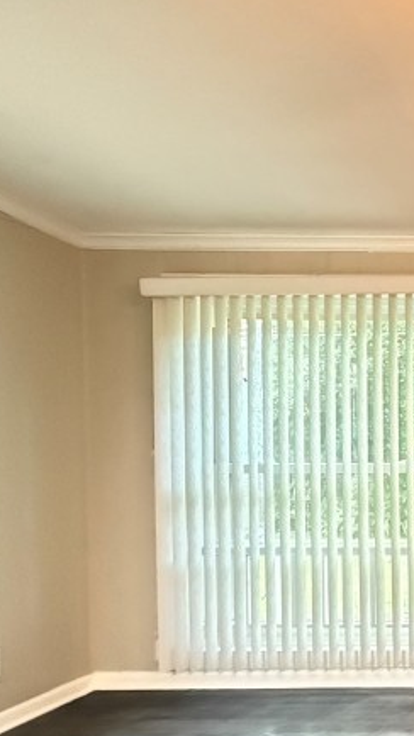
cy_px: 429
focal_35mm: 36
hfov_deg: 22.9
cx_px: 694
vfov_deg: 55.0
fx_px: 703
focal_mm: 2.22
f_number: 2.2
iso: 1600
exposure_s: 1/40
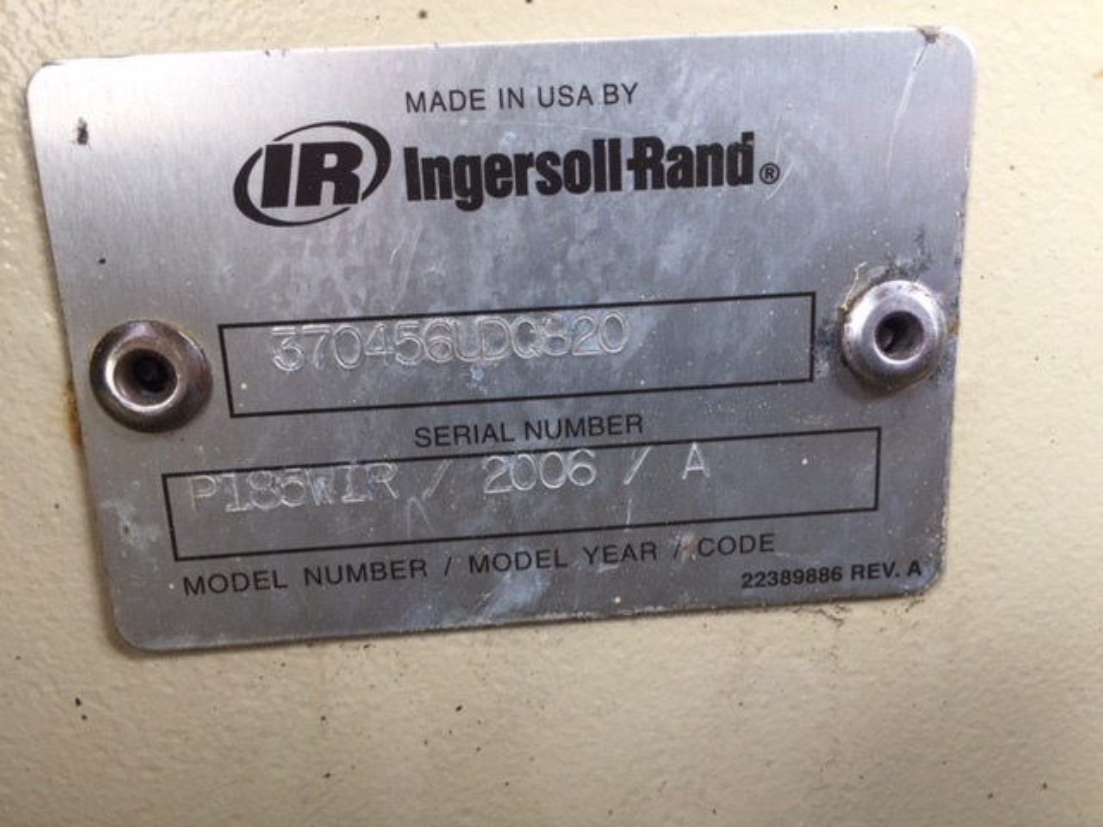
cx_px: 552
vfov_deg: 48.2
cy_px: 414
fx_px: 924
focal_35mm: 29
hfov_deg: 61.7
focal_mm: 4.15
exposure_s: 1/60
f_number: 2.2
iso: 32
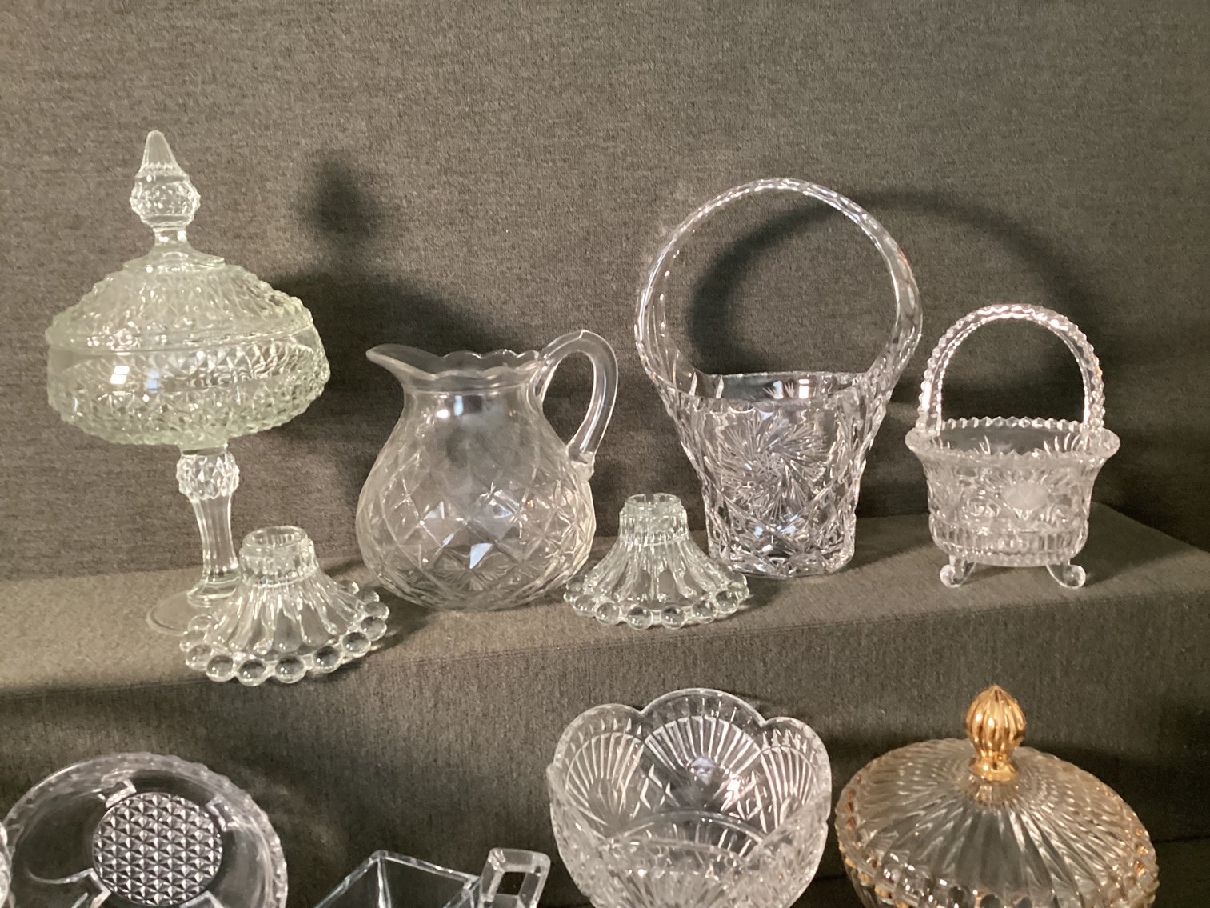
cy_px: 454
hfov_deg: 58.3
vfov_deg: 45.4
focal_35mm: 31
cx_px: 605
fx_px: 1084
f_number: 2.4
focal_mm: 3.3
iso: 400
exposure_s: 1/40
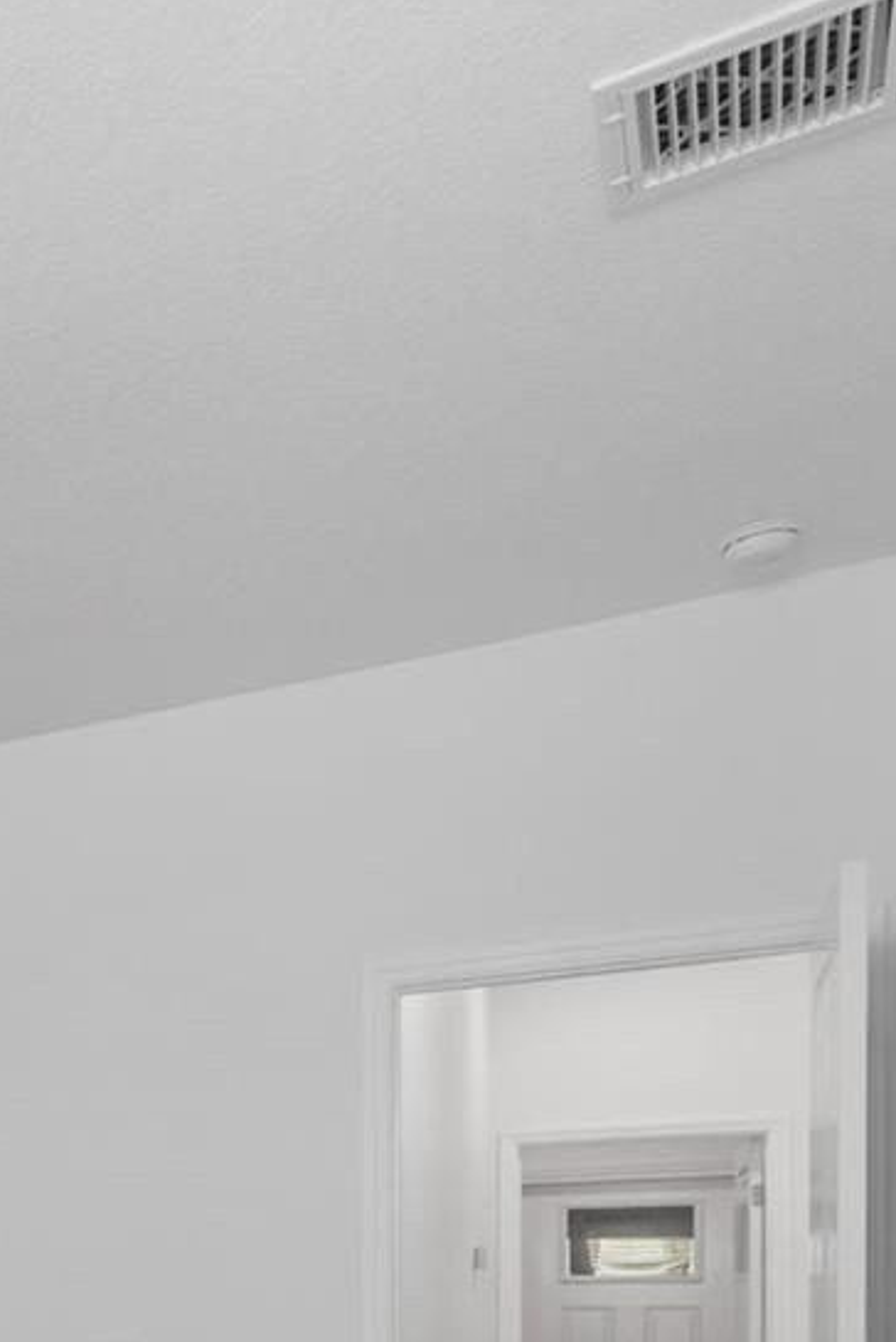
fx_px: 1640
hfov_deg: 20.9
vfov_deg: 40.1
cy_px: 1280
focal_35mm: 44
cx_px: -719
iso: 100
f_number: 8
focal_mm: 10
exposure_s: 1/4
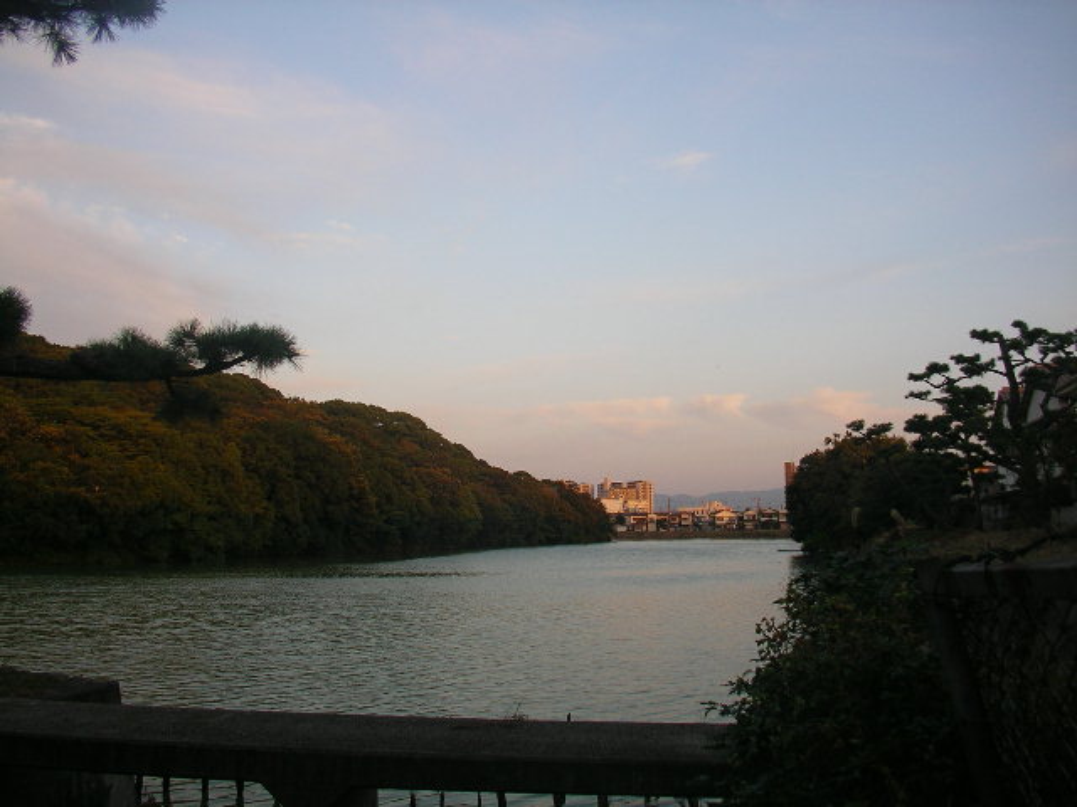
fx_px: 1151
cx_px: 538
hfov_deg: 50.1
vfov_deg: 38.7
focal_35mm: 37
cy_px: 404
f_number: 2.8
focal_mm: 5.7
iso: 50
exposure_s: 1/160
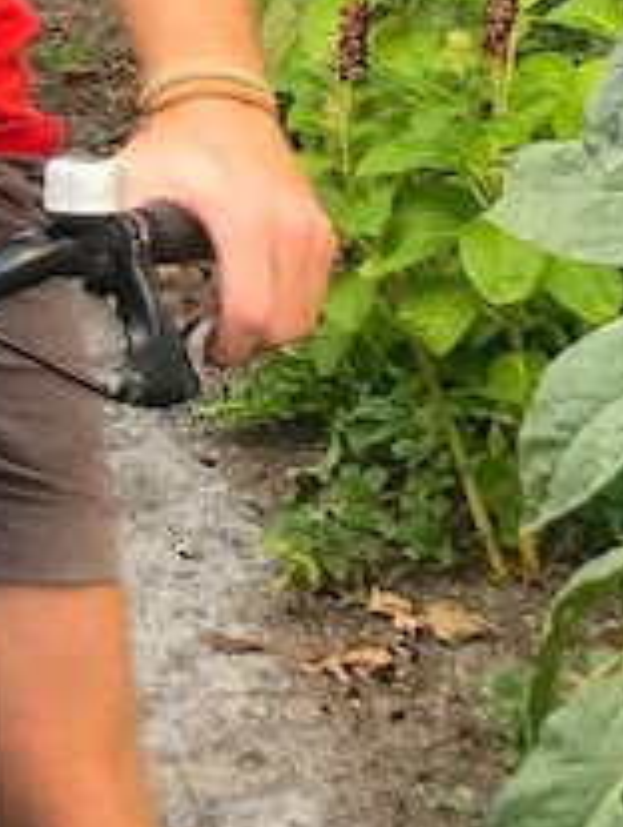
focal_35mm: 144
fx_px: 3445
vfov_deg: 13.6
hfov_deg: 10.2
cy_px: 230
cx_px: -56
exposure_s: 1/33
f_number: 1.8
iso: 25
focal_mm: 3.99
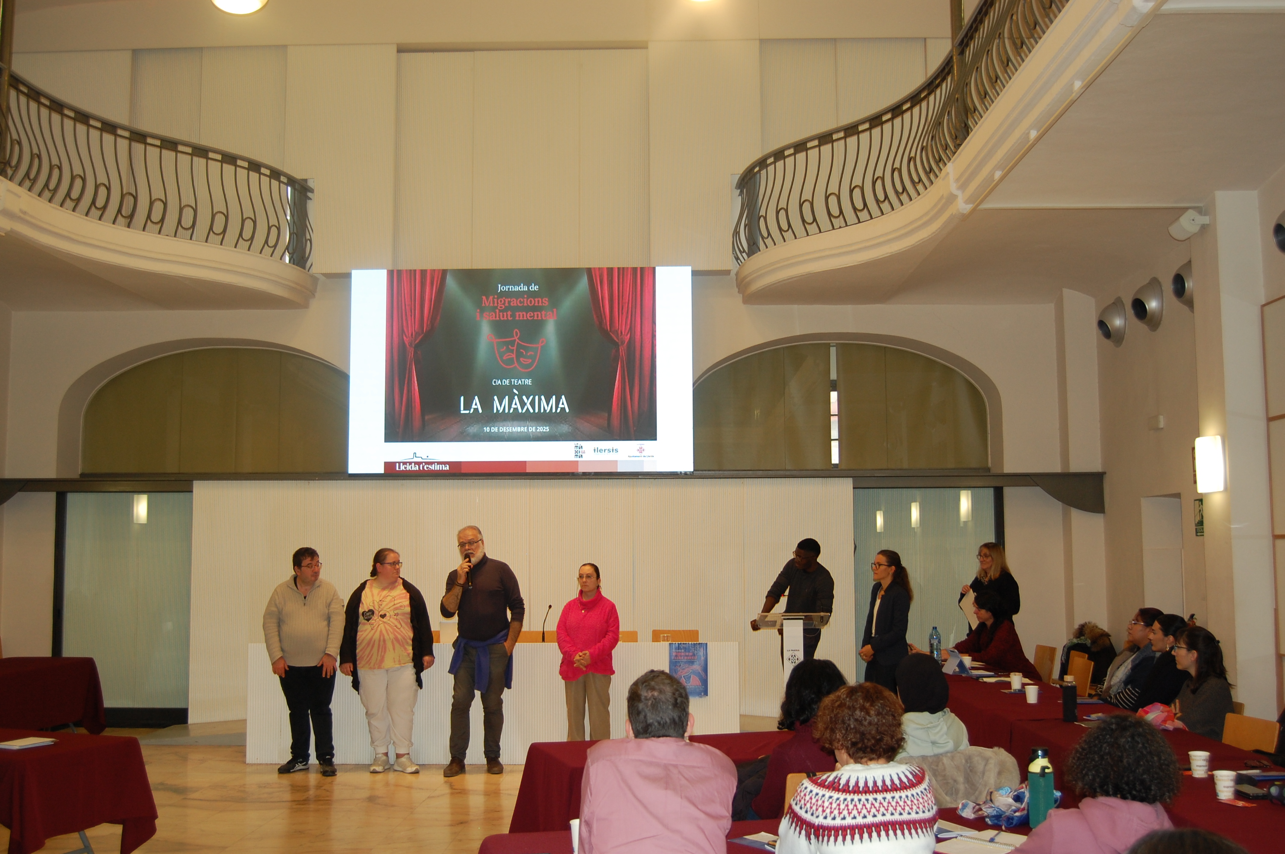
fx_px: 1284
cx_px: 642
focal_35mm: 36
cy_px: 427
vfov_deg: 36.8
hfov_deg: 53.2
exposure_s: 1/60
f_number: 4
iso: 400
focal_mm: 24
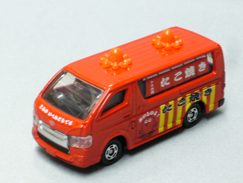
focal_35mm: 144
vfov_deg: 10.3
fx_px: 1011
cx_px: 122
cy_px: 92
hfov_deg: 13.7
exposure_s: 1/8
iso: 200
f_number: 5
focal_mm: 17.4
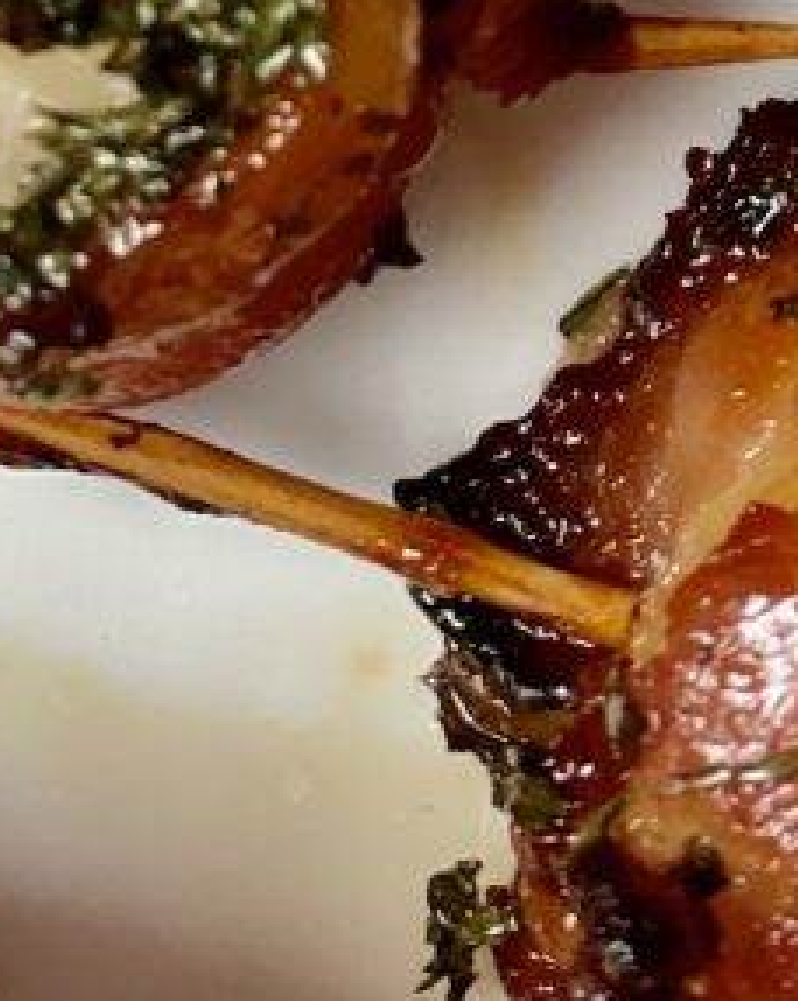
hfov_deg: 8.4
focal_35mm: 182
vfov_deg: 10.1
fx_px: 5385
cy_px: -760
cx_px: 966
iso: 200
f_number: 2
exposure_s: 1/40
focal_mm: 6
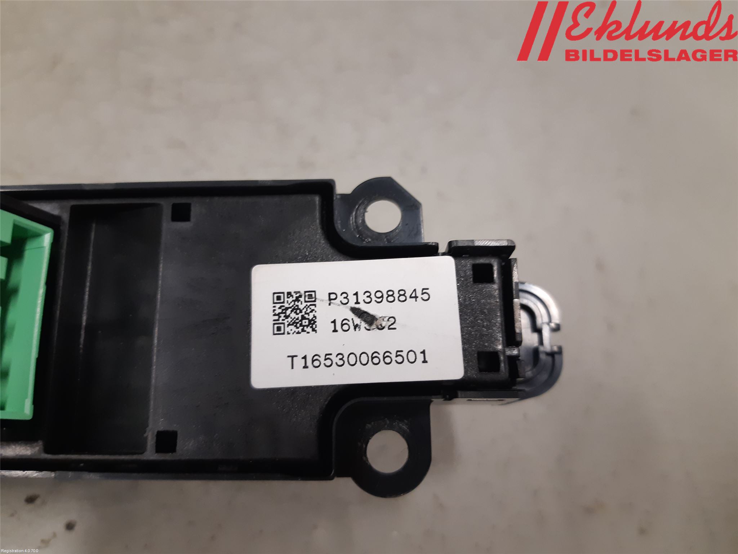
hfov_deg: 67.3
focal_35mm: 26
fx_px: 554
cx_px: 369
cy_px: 277
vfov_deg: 53.1
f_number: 1.7
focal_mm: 3.93
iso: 160
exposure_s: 1/50
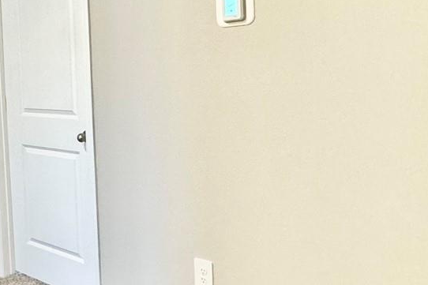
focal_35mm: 43
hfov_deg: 43.1
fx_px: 511
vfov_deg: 31.0
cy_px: 102
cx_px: 80
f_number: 2.2
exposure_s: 1/60
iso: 250
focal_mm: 2.22
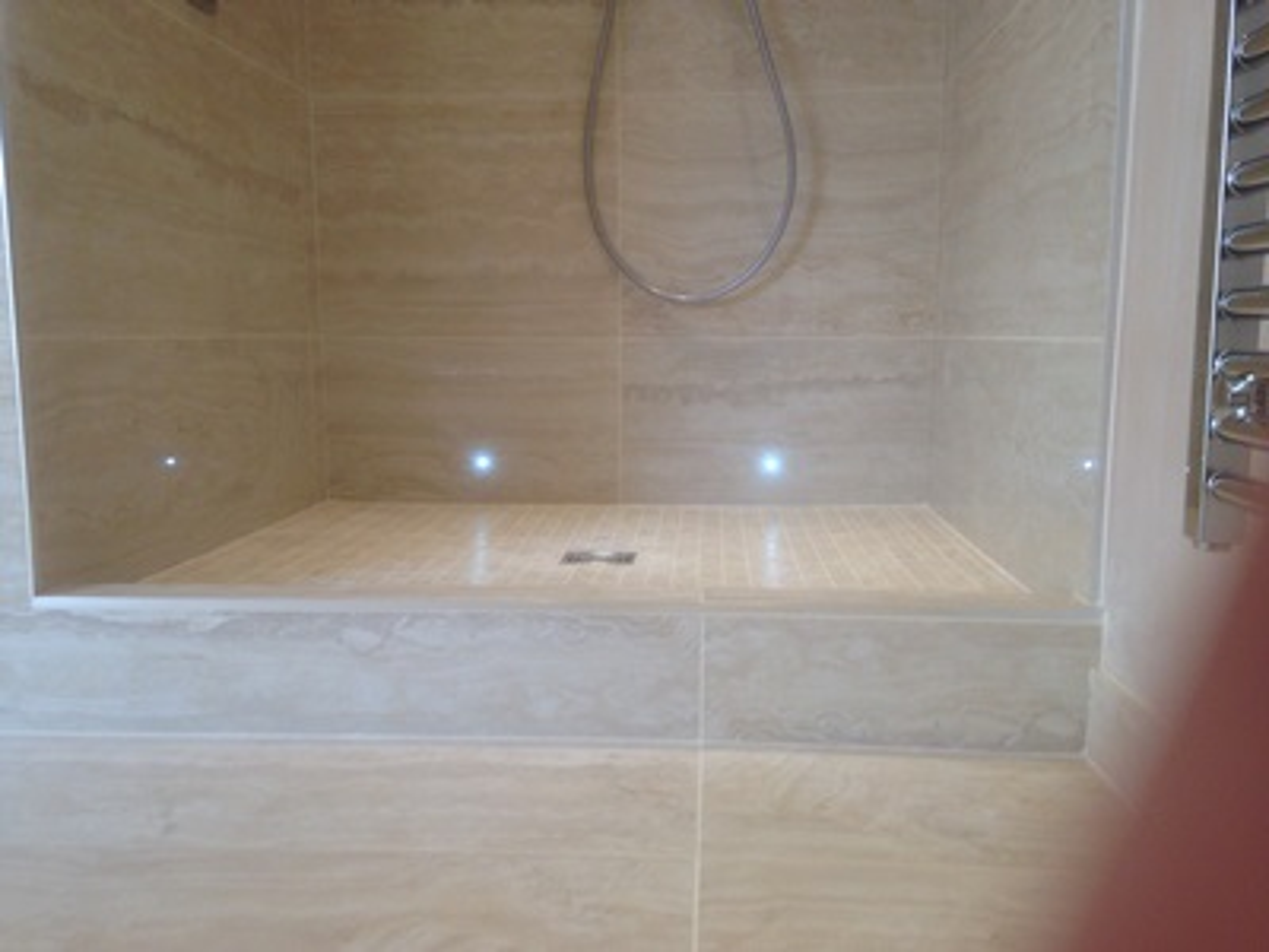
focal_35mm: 33
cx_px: 634
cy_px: 476
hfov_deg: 55.4
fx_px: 1210
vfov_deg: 42.9
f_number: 2.4
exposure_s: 1/60
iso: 64
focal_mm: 4.12
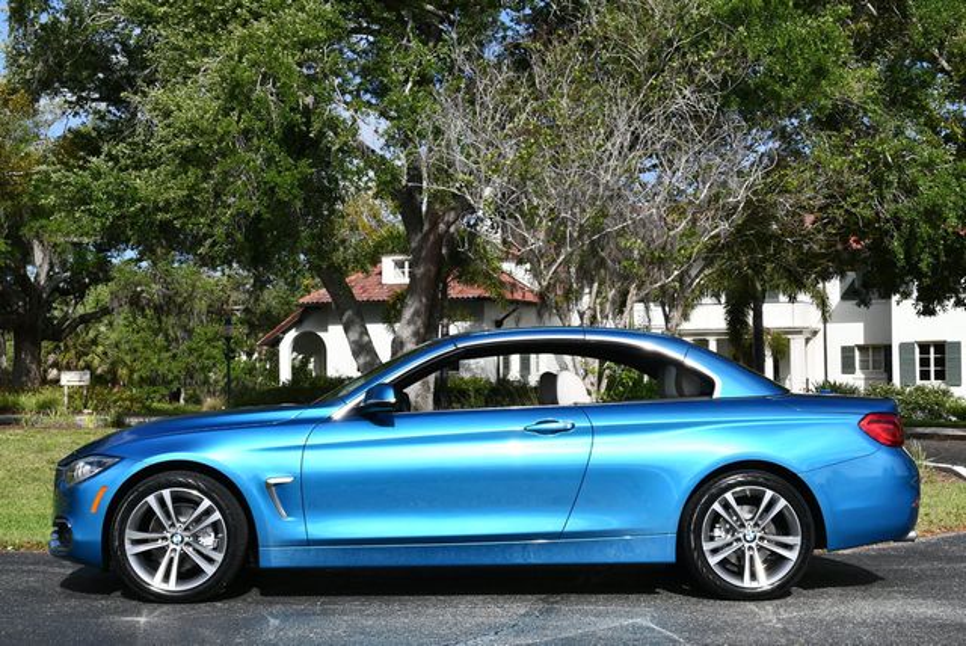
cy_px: 323
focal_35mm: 52
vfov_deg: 26.0
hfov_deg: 38.2
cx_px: 483
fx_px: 1397
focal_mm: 26
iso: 100
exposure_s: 1/320
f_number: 9
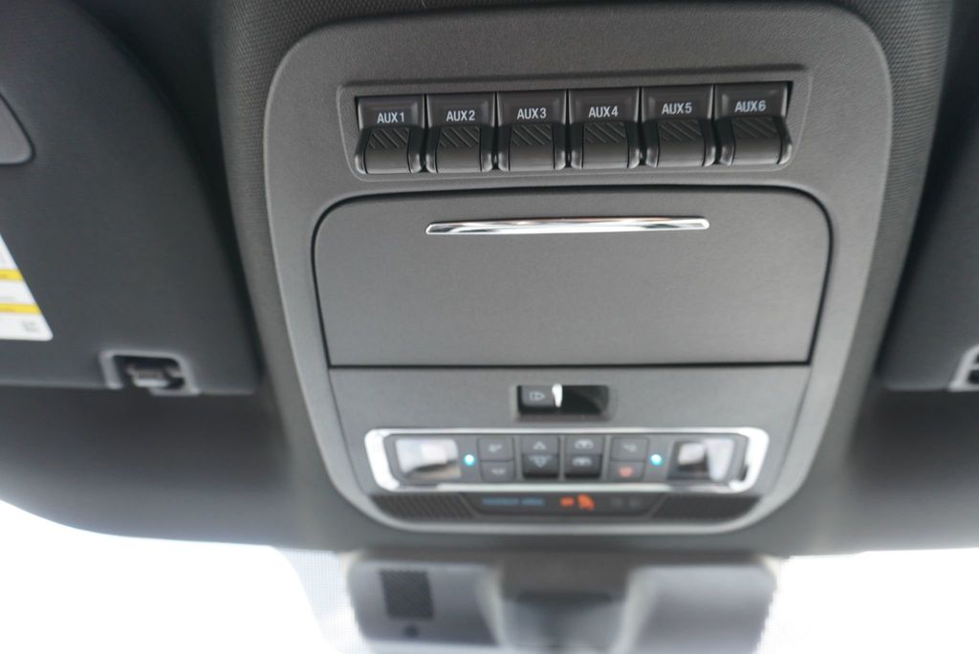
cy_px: 327
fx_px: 653
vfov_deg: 53.2
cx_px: 490
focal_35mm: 24
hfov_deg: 73.7
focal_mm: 16
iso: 500
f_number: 4
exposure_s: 1/60
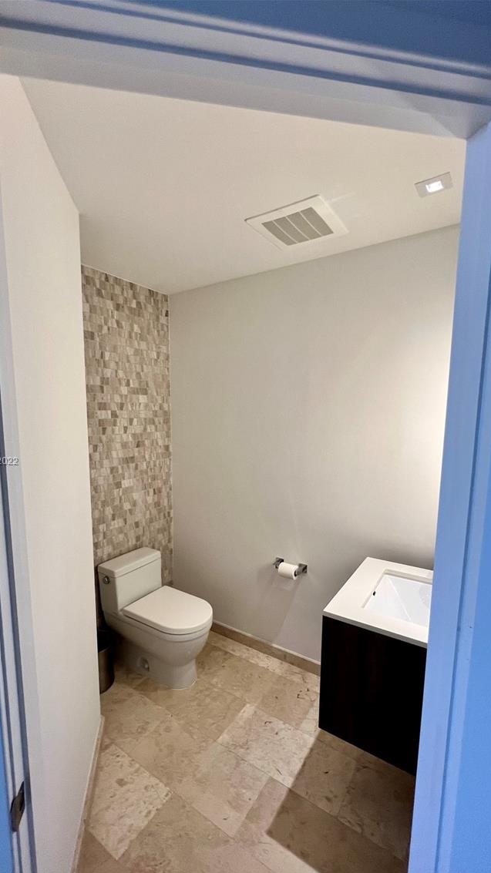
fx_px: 347
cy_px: 462
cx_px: 224
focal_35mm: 15
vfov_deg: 102.9
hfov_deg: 70.4
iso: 160
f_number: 1.8
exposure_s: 1/120
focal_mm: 1.57
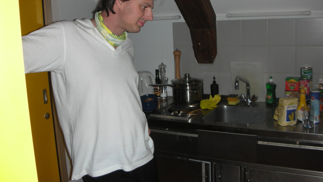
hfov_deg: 51.6
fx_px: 334
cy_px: 64
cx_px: 161
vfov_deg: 30.2
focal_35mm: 39
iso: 55
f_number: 3
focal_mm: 5.8
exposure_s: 1/60.1
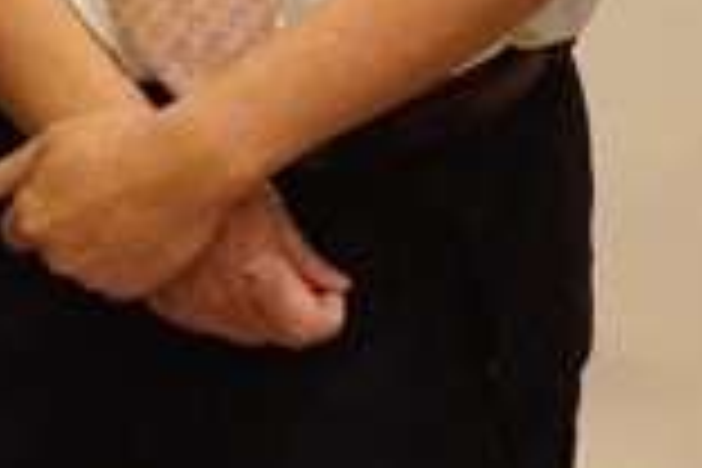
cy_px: -416
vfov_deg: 6.4
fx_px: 4114
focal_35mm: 211
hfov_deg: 9.6
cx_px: -184
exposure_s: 1/250
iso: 6400
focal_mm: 22
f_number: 4
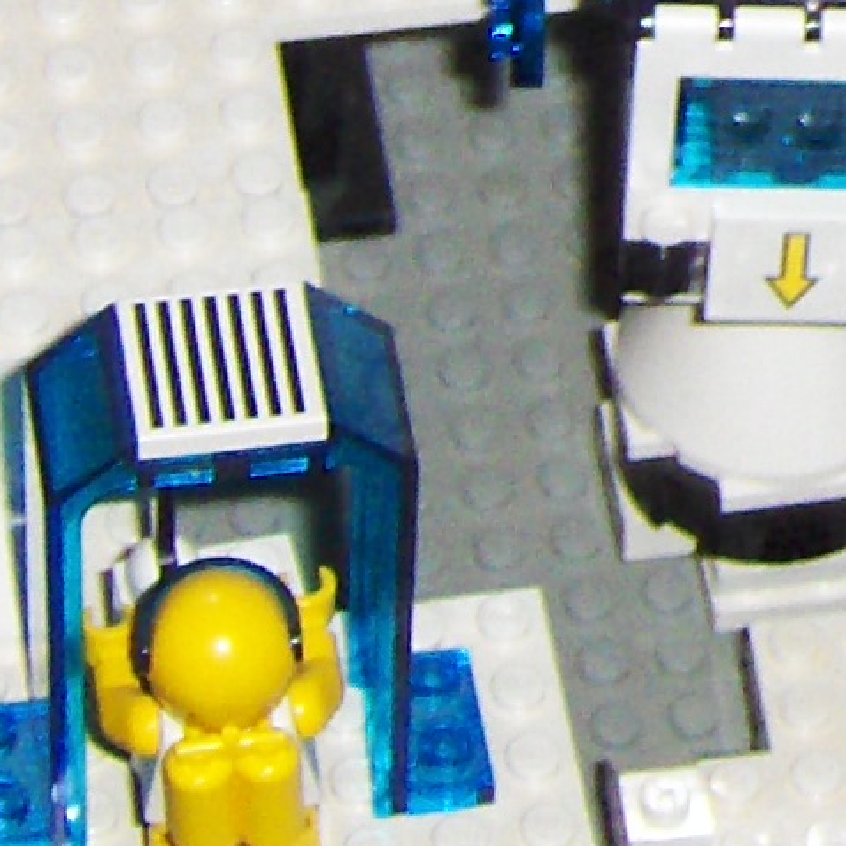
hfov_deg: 7.1
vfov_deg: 7.1
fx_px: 6525
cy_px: -940
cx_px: 1796
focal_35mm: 236
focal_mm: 7.5
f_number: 2.8
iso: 100
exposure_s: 1/60
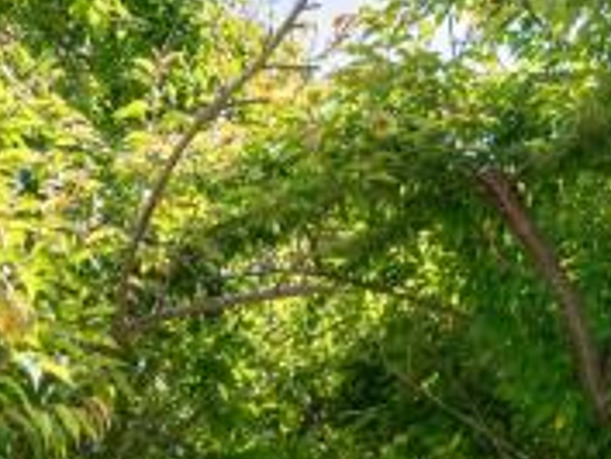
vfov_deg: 13.5
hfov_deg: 21.8
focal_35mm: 89
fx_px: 1572
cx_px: 166
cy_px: 1001
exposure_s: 1/800
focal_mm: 16
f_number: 5
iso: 640
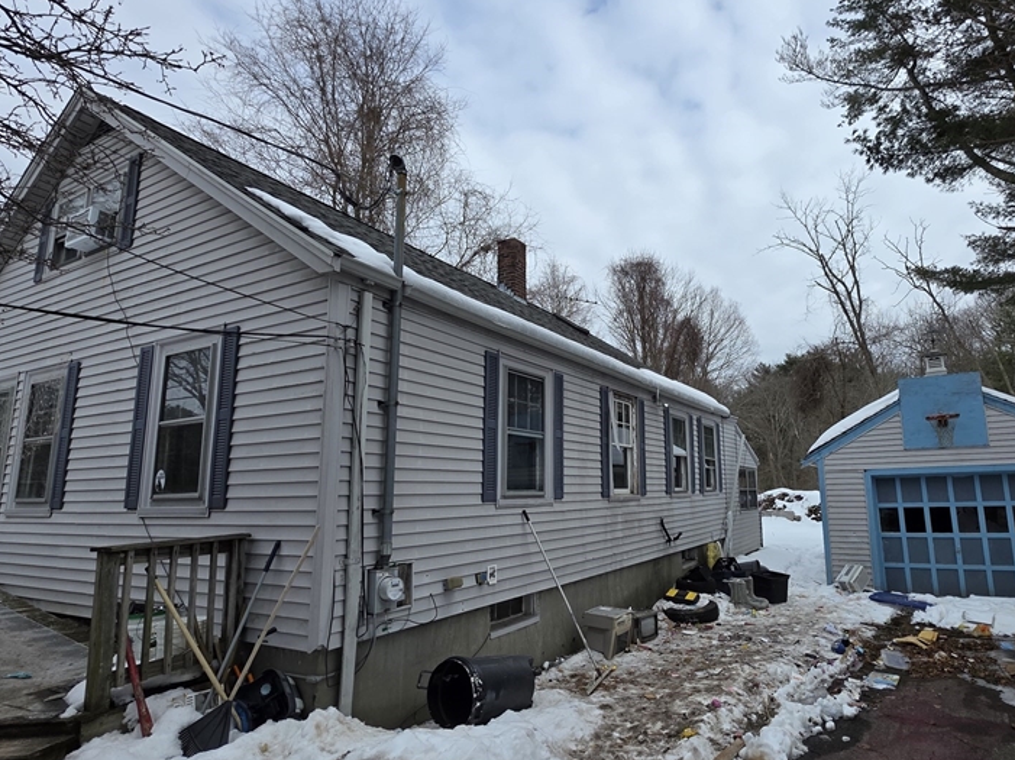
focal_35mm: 19
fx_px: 557
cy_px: 397
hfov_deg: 83.6
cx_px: 611
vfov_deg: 68.6
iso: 40
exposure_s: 1/2105
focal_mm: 2.2
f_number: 1.9
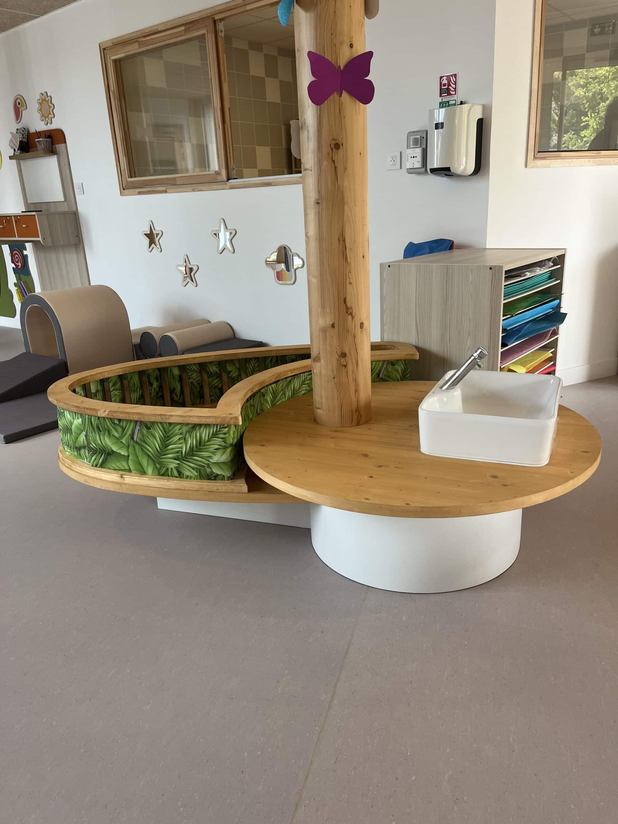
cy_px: 412
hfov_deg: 53.1
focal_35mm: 26
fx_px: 619
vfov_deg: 67.3
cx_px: 309
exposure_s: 1/122
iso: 40
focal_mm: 5.1
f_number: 1.6
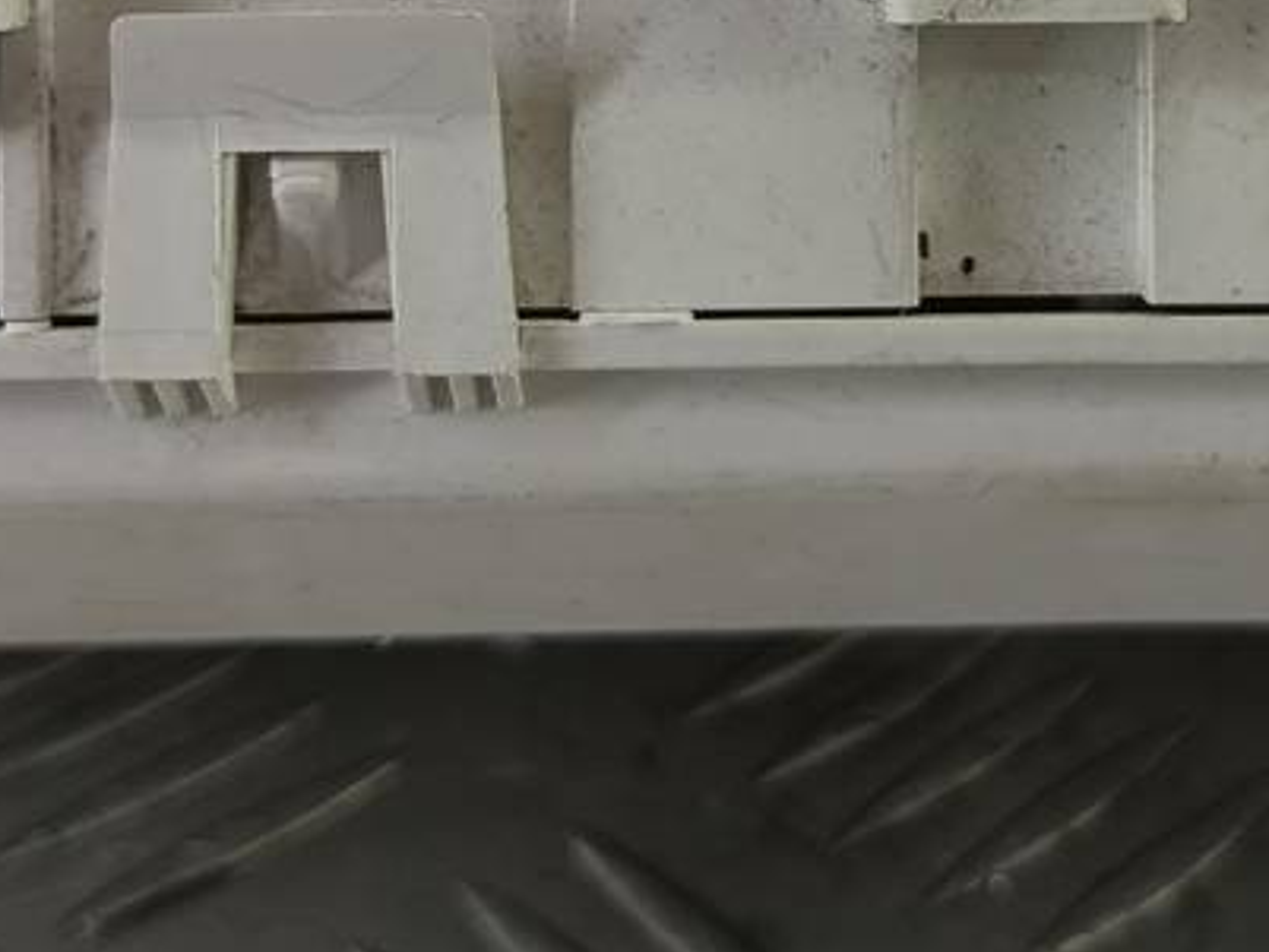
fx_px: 2530
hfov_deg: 27.8
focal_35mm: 69
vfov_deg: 20.3
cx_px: 943
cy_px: -104
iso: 111
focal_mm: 4.11
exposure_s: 1/50
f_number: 1.6
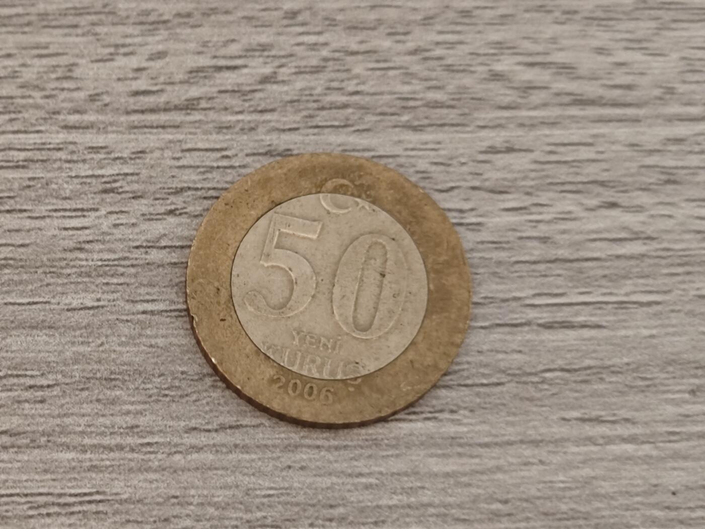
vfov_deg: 19.6
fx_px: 1527
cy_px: 264
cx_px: 352
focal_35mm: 75
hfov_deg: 26.0
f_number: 1.9
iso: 640
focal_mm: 8.7
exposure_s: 1/50
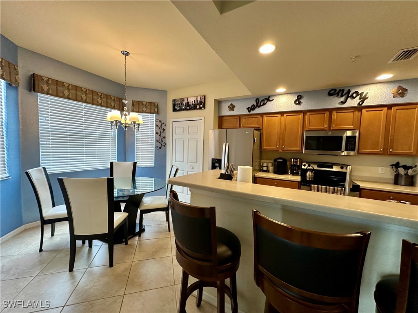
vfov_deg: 85.7
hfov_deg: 102.1
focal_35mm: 14
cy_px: 156
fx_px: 169
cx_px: 209
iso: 160
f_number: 2.2
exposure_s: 1/60
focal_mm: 2.22
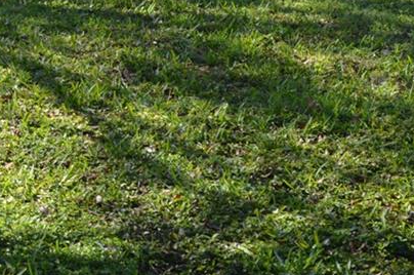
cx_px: -223
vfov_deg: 12.6
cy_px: 2
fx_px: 1229
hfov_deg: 17.1
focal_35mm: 107
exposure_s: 1/125
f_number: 5.6
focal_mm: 18
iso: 110
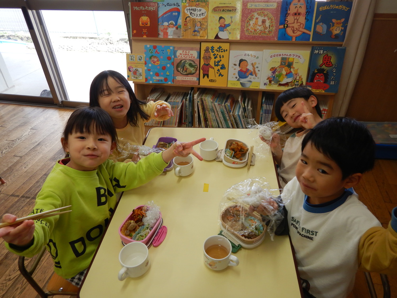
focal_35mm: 24
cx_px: 198
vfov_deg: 56.8
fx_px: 275
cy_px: 149
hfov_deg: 71.6
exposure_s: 1/100
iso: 125
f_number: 2.8
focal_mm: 4.3
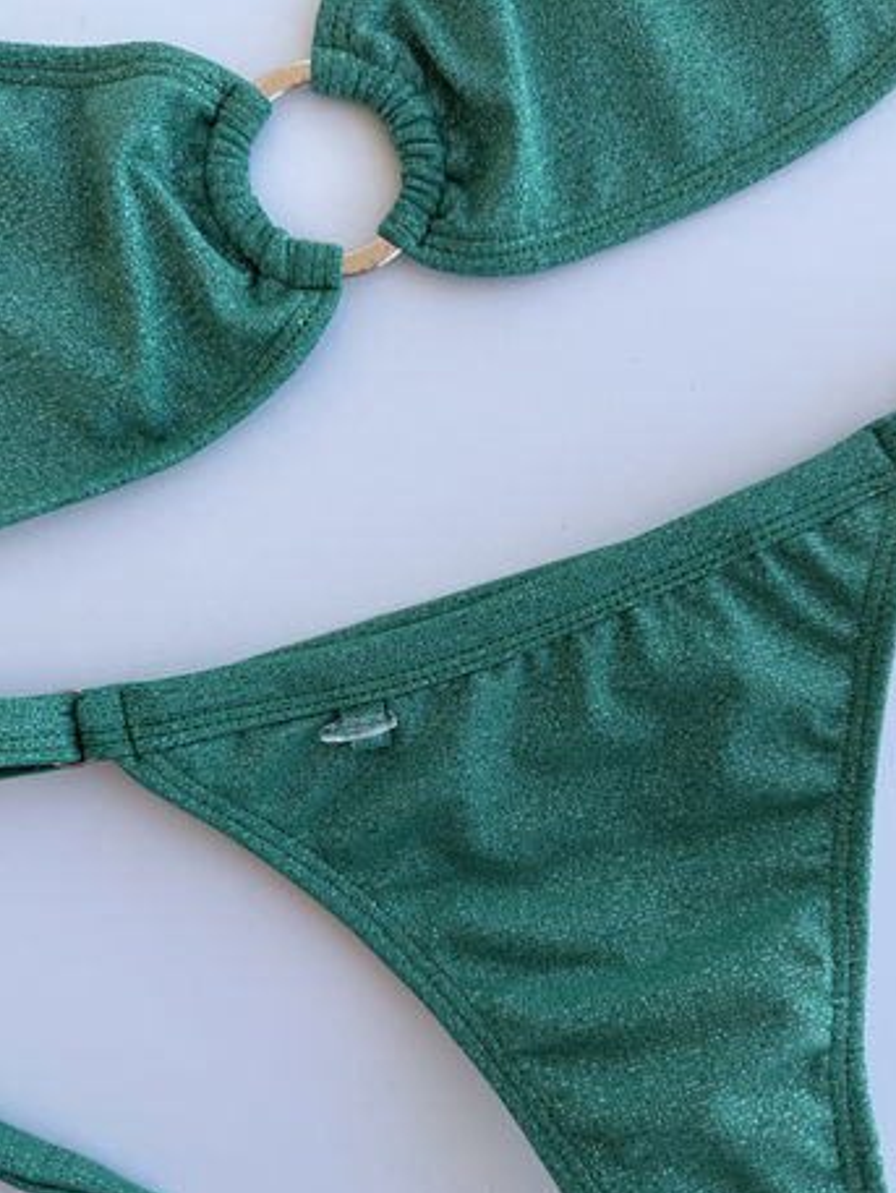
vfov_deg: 63.4
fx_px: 966
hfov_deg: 49.8
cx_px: 436
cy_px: 607
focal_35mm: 28
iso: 80
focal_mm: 6.76
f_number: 1.78
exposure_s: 1/683
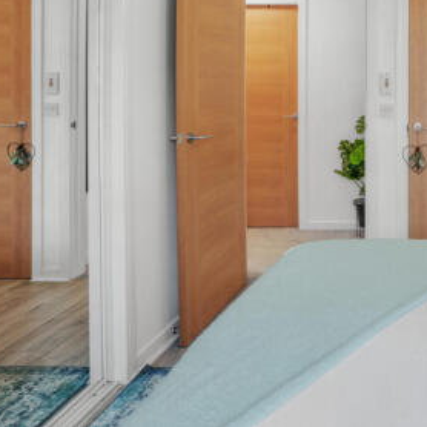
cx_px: 434
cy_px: 94
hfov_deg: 41.6
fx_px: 474
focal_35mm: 34
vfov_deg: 46.3
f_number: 8
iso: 250
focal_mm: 17
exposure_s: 1/1.67
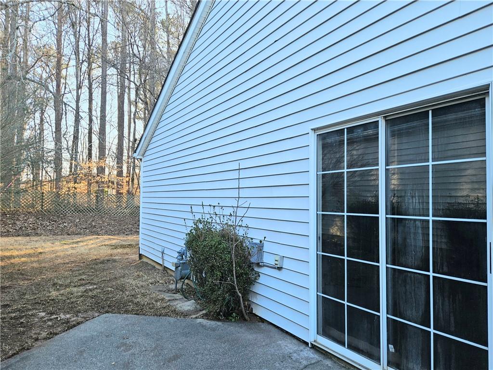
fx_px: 328
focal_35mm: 23
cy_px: 185
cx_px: 246
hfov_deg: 73.9
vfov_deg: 58.9
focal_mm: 5.4
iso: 50
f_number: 1.8
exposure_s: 1/208
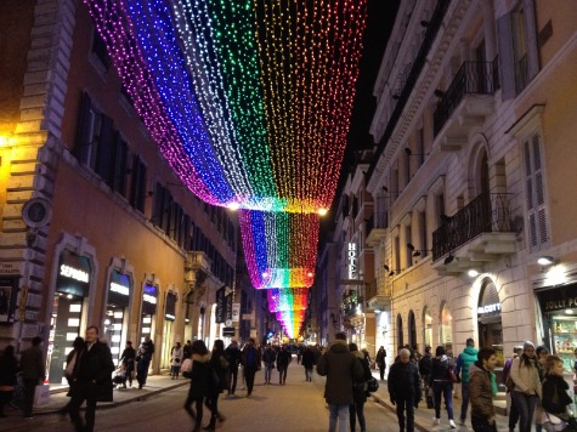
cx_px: 288
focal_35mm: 35
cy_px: 216
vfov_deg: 40.7
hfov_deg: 52.6
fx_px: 583
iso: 400
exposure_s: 1/20
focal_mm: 4.28
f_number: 2.4
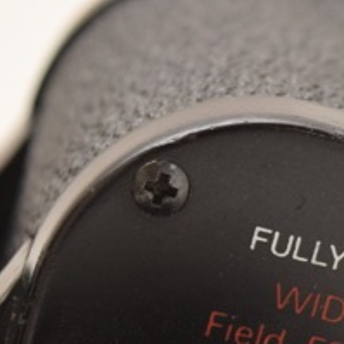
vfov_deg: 5.0
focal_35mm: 353
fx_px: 3970
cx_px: 463
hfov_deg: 4.9
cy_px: 326
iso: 800
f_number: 5.6
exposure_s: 1/100
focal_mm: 55
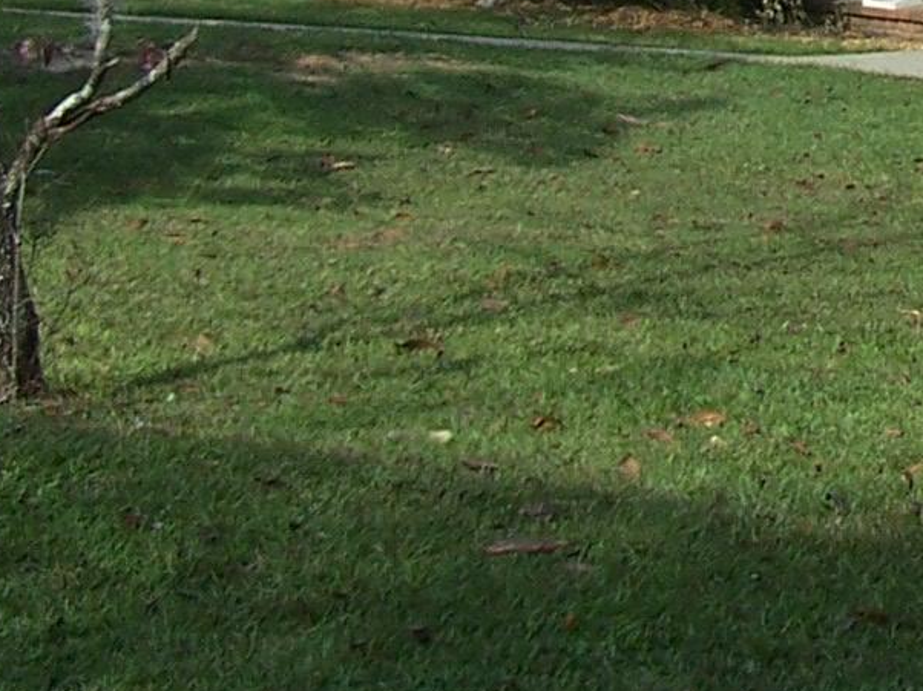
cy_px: -417
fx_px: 3572
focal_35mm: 134
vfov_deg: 10.6
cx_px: 1720
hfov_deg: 13.1
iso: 80
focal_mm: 6
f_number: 4
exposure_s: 1/500
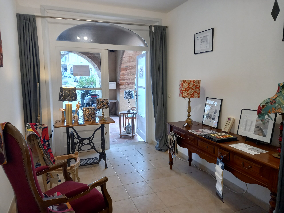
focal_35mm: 25
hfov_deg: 69.4
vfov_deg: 54.9
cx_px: 142
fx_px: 205
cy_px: 106
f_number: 2
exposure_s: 1/50
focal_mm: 4.6
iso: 160
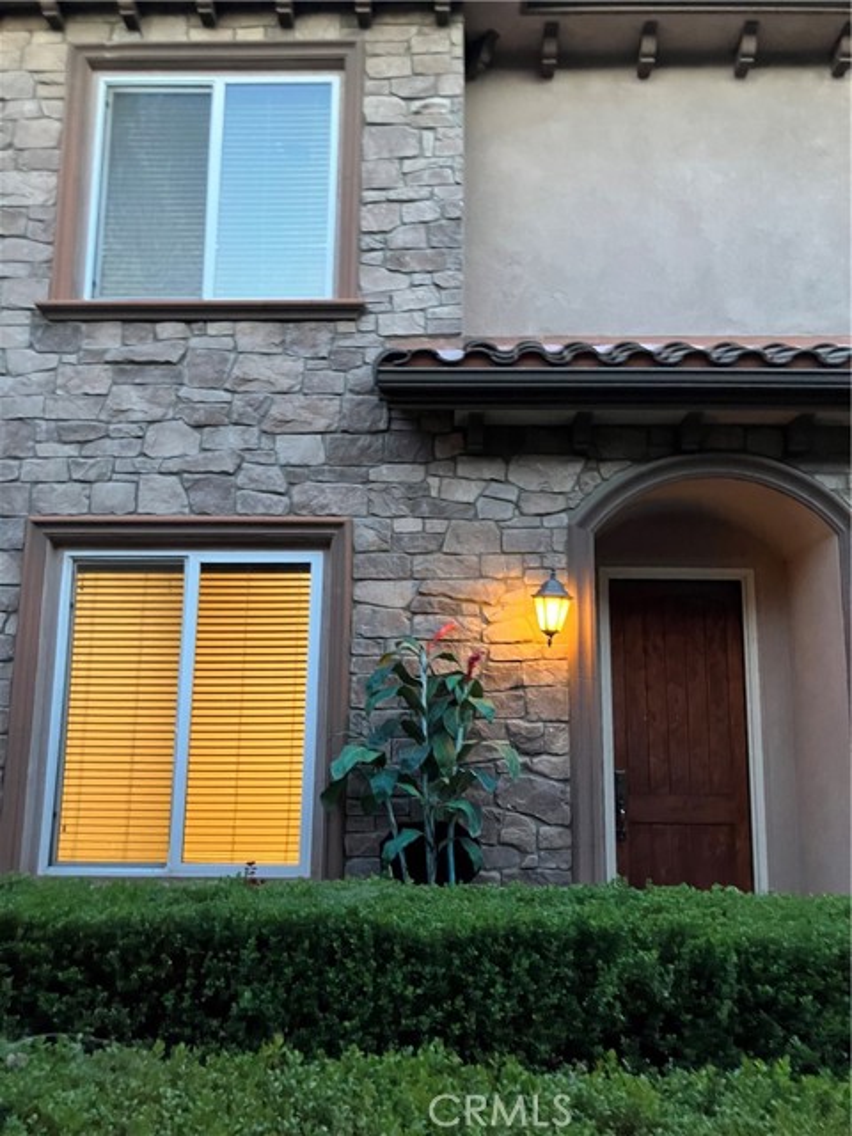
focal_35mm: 28
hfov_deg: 49.7
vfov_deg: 63.4
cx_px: 426
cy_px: 568
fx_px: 919
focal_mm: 3.99
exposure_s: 1/30
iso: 500
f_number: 1.8
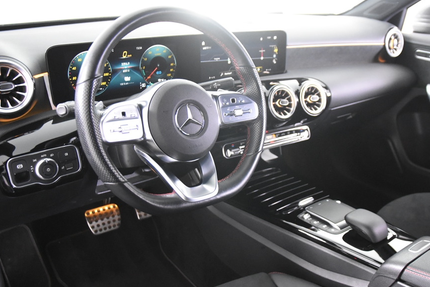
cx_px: 235
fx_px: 466
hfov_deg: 49.5
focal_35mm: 39
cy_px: 161
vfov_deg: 34.2
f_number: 3
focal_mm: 22
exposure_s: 1/30
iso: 5000
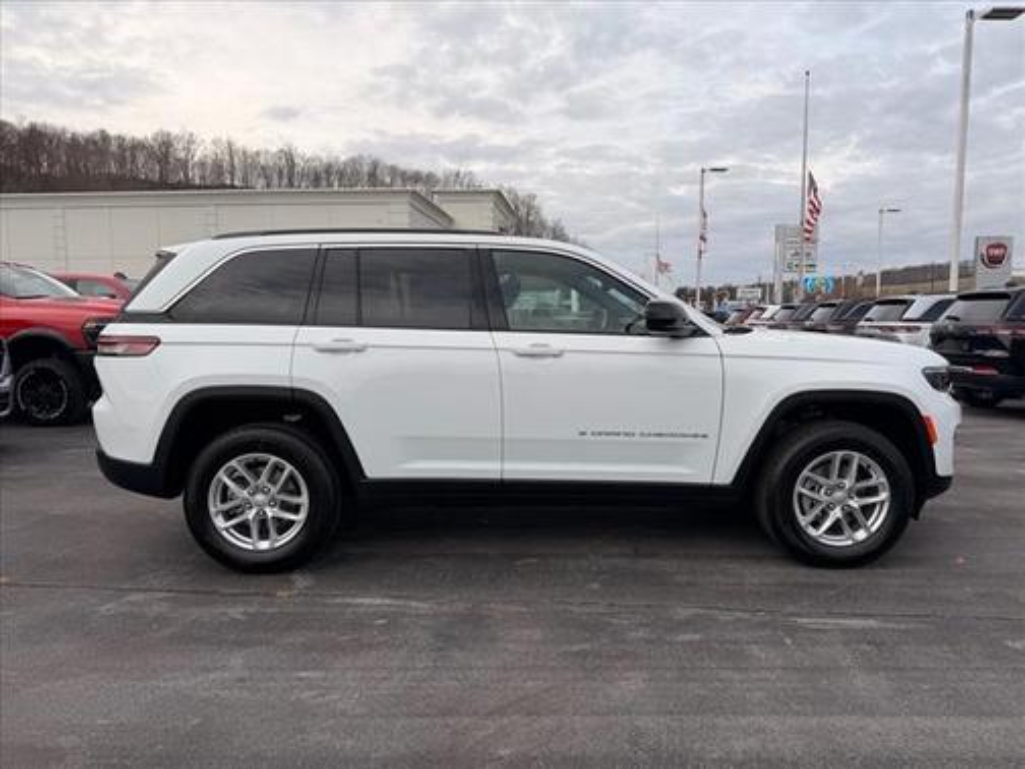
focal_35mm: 24
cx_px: 512
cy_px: 384
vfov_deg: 56.8
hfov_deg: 71.6
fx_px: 711
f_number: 1.78
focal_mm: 6.76
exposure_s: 1/3425
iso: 80
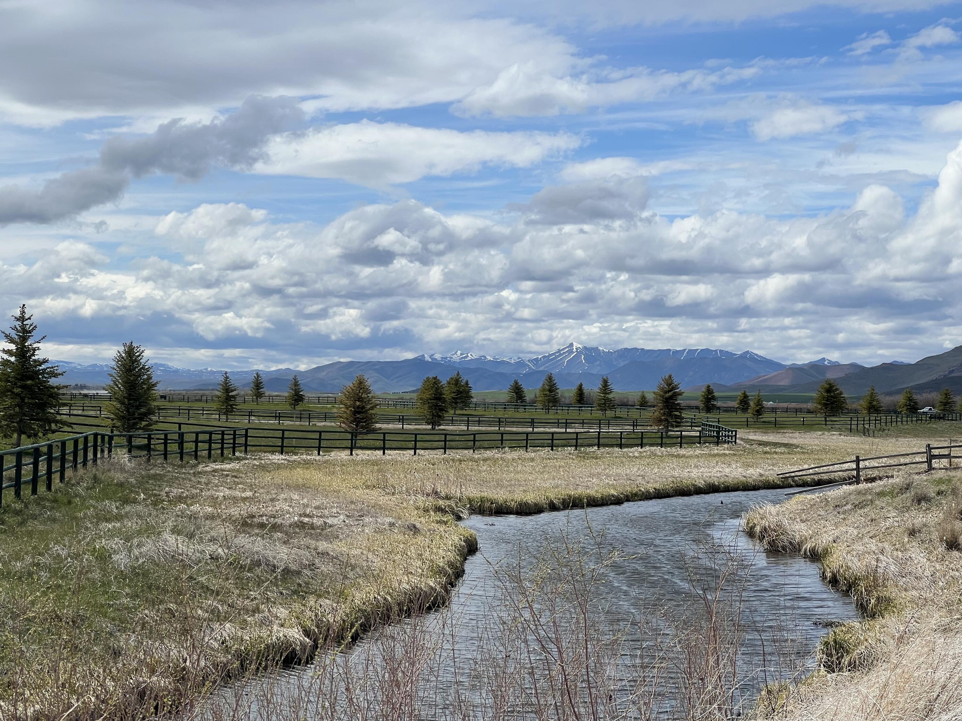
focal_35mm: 77
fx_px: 2140
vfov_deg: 19.1
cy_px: 360
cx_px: 481
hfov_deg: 25.3
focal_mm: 9
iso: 32
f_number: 2.8
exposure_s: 1/1815
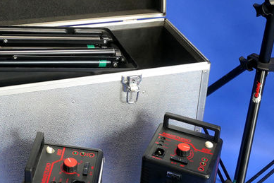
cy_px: 124
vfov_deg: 18.8
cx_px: 73
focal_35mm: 72
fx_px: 548
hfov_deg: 27.7
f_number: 3.5
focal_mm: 10.3
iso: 500
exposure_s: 1/80
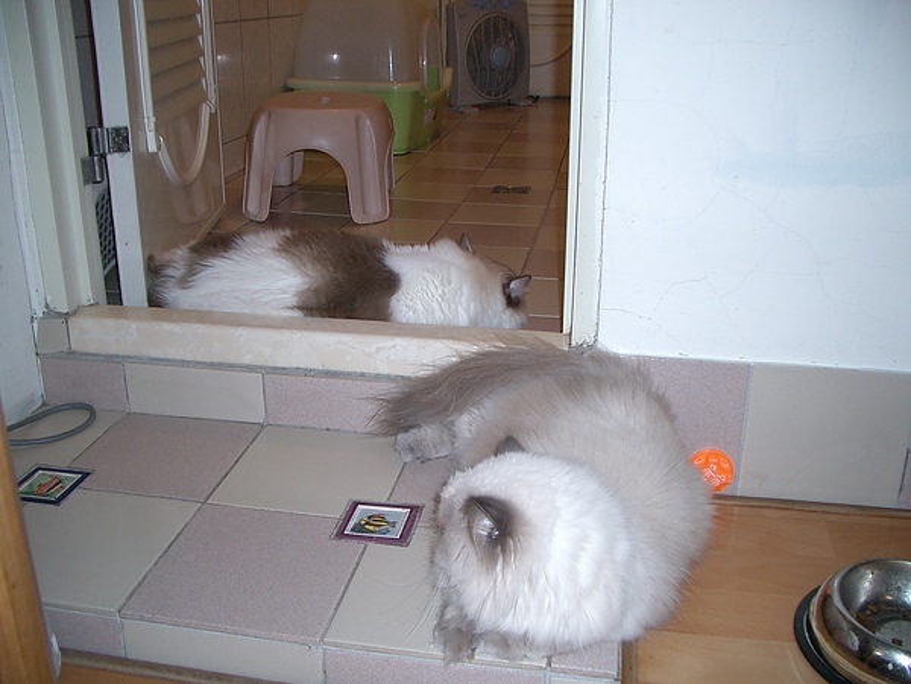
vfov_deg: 40.7
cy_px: 342
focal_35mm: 35
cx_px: 456
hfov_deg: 52.6
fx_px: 921
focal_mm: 5.8
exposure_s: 1/40
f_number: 2.6
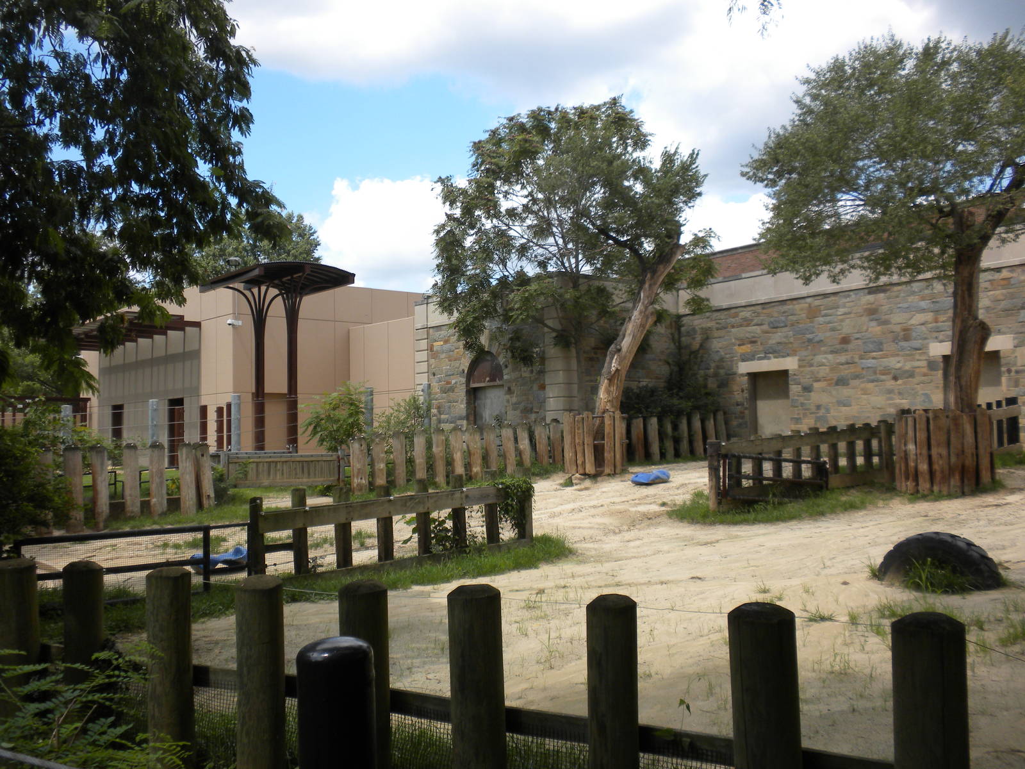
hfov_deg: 50.1
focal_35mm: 37
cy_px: 384
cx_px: 512
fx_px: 1096
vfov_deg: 38.7
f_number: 3.5
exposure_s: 1/541
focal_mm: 6.6
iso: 74
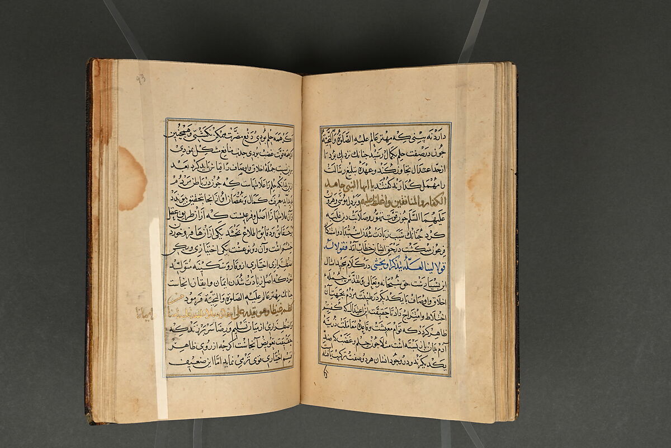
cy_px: 224
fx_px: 1062
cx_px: 336
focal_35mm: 57
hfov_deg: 35.1
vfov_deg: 23.8
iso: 250
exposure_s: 1/30
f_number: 13
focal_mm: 57
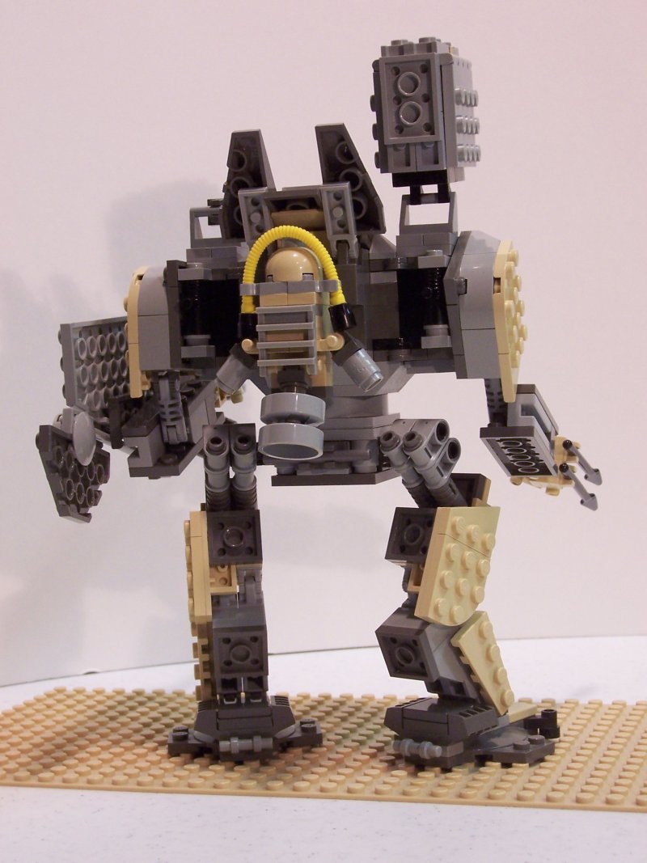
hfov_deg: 20.2
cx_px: 324
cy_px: 432
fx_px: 1820
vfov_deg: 26.7
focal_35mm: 73
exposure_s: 1/15
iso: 140
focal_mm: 12.1
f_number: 4.8
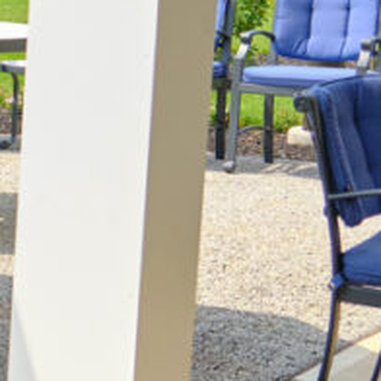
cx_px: -486
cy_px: 65
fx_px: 1494
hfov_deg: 12.1
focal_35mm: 120
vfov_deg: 14.4
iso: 400
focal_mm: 18
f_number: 4
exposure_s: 1/1000
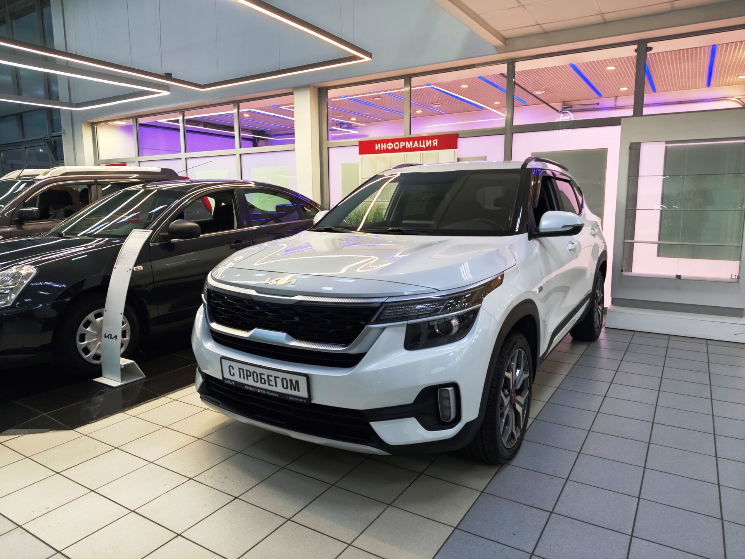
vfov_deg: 58.9
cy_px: 280
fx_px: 495
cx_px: 372
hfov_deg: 73.9
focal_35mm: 23
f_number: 1.6
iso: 100
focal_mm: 6.55
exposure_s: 1/94.1
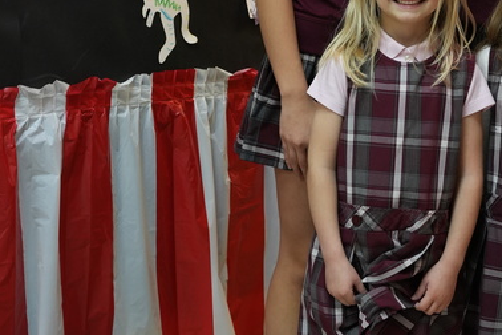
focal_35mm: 84
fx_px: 1175
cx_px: 374
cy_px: 17
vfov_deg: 16.0
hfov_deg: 23.9
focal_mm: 31.1
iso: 1600
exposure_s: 1/160
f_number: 3.2
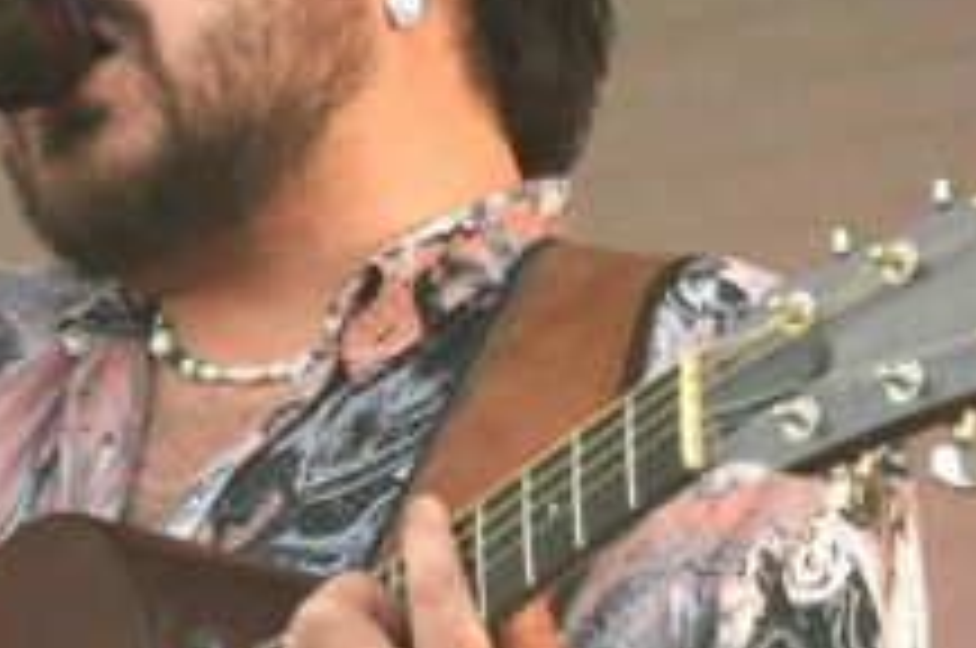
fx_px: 24628
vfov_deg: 1.5
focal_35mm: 910
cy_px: 612
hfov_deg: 2.3
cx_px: 450
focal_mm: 171
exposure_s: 1/320
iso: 1250
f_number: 6.3
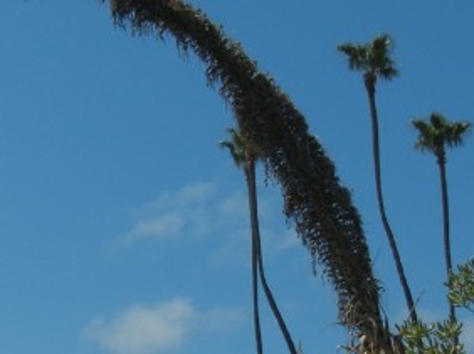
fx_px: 1491
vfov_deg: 13.4
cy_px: 349
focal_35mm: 109
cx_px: 121
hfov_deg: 18.0
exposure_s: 1/980
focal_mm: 5.4
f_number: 7
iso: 160
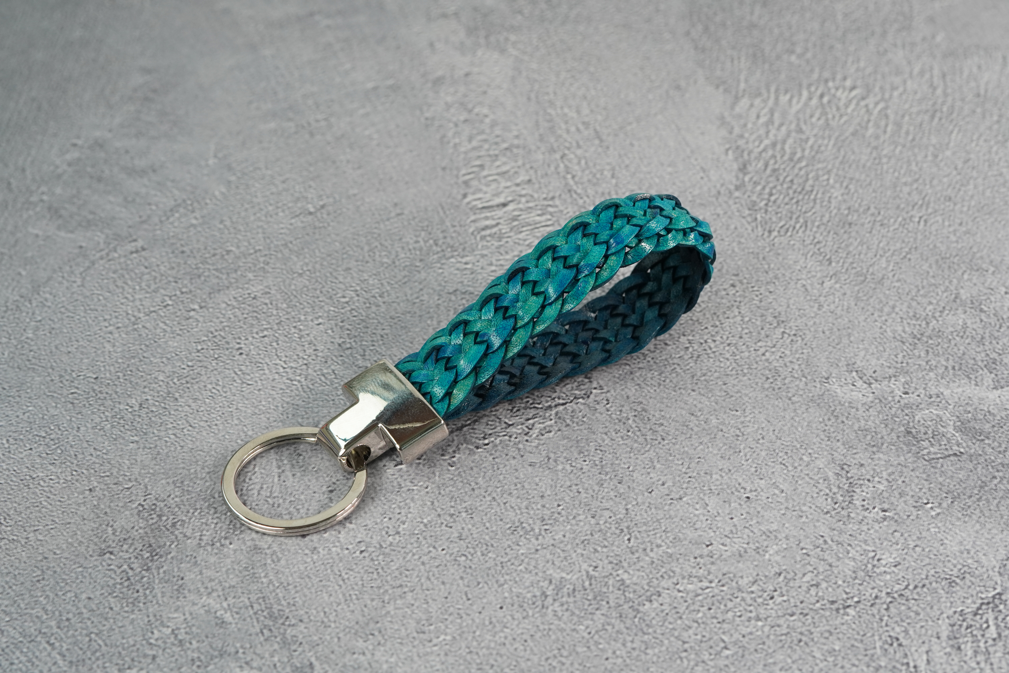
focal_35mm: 75
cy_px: 336
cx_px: 504
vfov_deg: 18.2
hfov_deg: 27.0
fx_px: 2102
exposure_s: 1/60
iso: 640
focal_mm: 50
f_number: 7.1
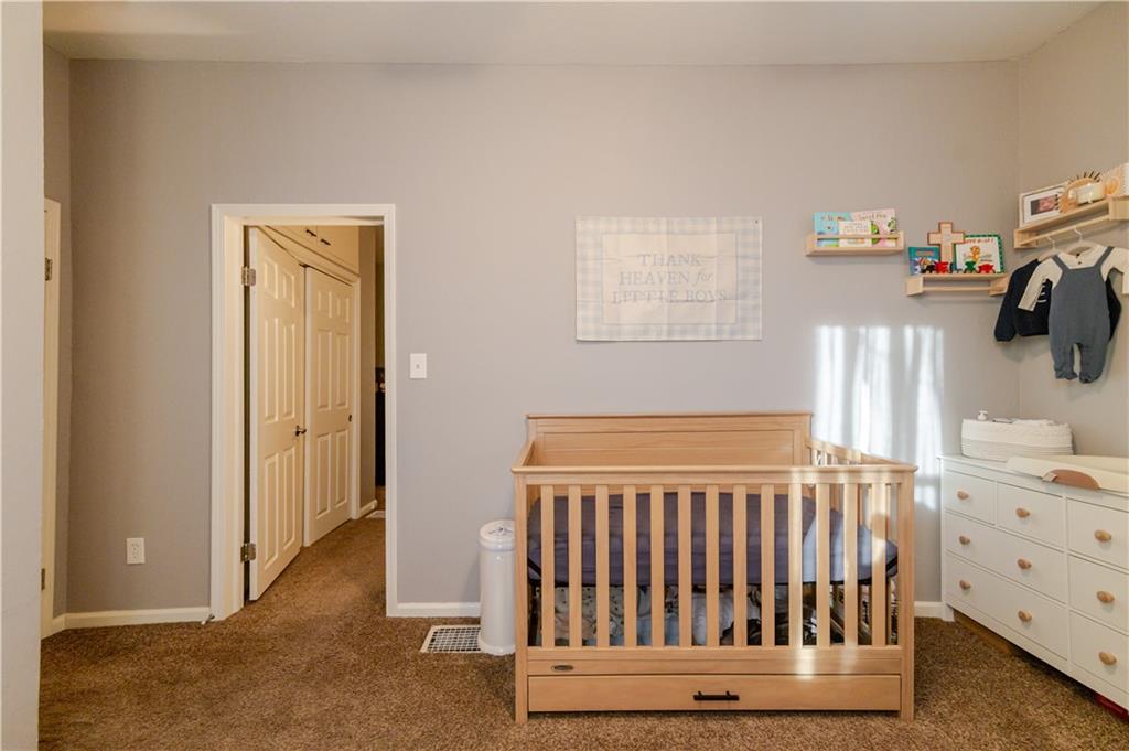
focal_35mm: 16
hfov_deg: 96.8
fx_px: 501
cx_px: 564
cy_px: 376
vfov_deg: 73.7
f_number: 4.5
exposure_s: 1/200
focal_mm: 16
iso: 320
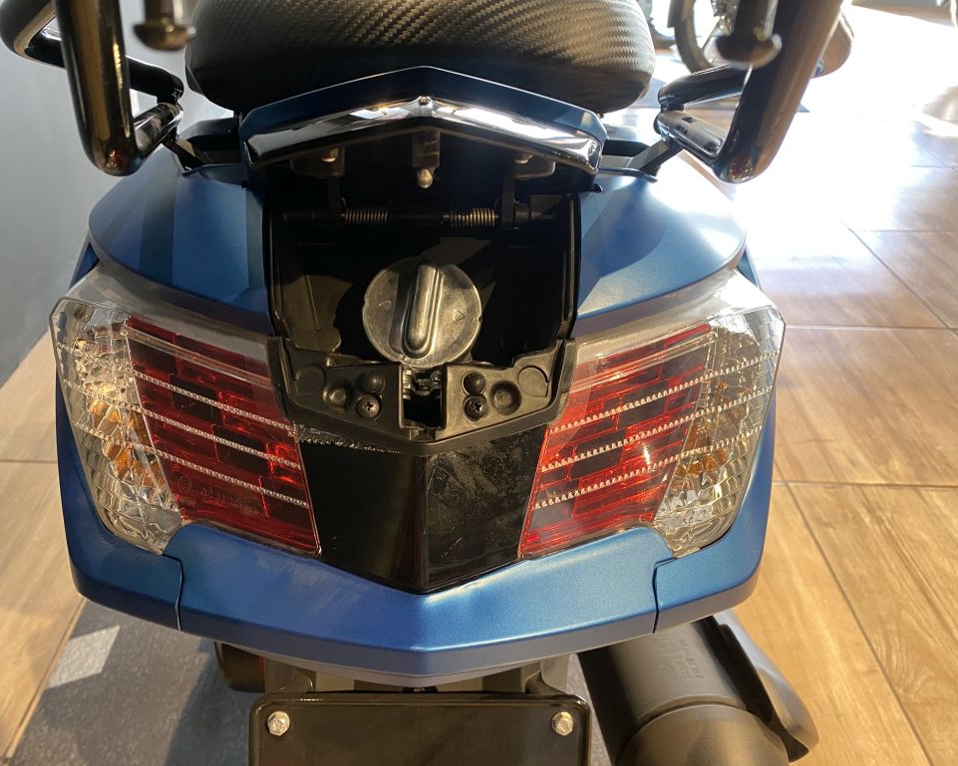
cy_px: 382
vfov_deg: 51.5
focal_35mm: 28
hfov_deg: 62.1
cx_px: 443
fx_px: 794
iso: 160
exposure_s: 1/50
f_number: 1.8
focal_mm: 4.25
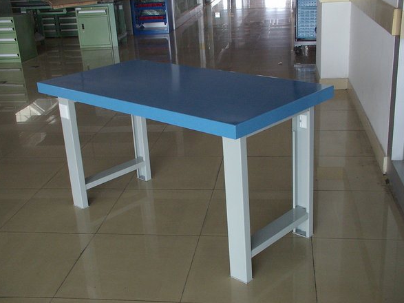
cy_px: 149
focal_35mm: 46
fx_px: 537
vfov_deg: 31.5
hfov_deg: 41.2
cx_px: 203
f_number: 2.9
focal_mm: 7
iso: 200
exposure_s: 1/20
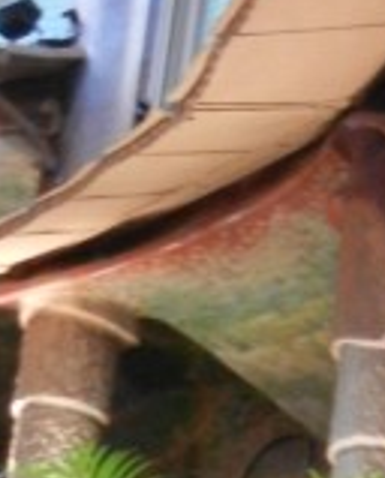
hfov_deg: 10.1
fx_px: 2001
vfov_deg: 12.4
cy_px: 872
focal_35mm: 141
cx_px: 809
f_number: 3.5
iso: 640
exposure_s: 1/25.8
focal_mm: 5.4
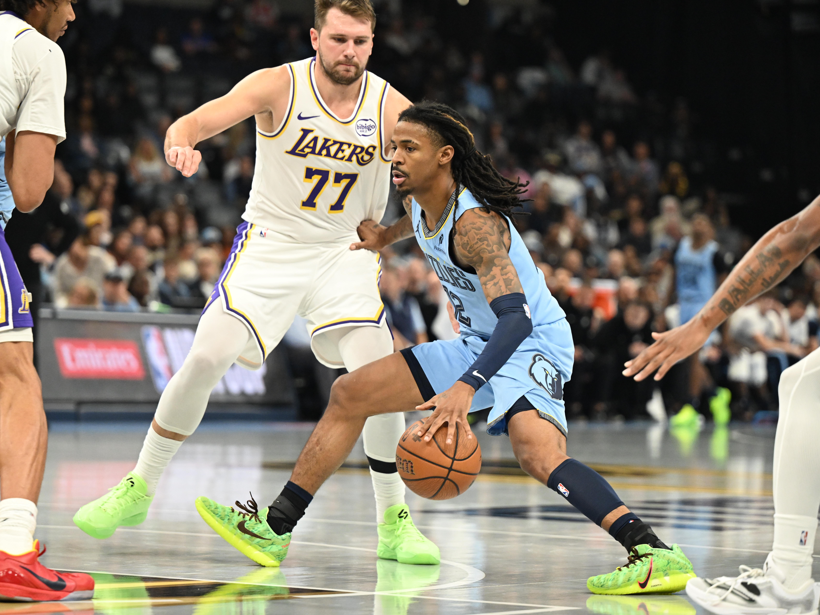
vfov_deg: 10.2
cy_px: 302
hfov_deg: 13.5
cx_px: 420
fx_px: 3459
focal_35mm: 146
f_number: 2.8
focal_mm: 125
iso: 4000
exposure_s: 1/2000
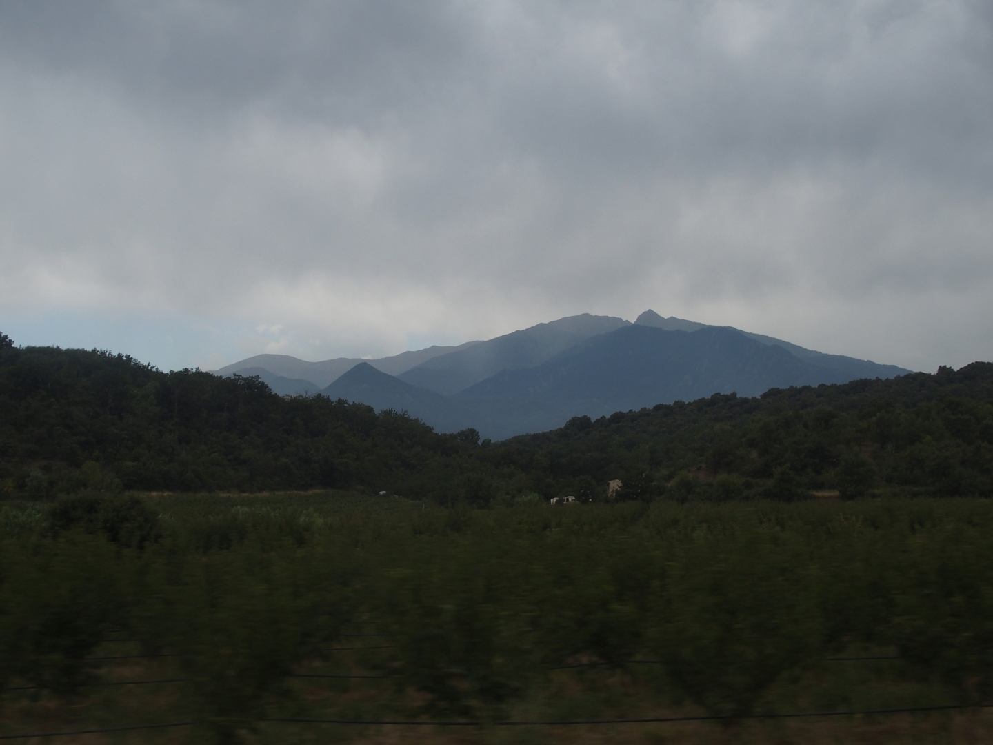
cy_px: 372
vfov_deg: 31.5
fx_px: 1320
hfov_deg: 41.2
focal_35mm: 46
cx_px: 496
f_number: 3.2
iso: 100
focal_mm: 9.8
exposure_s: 1/200
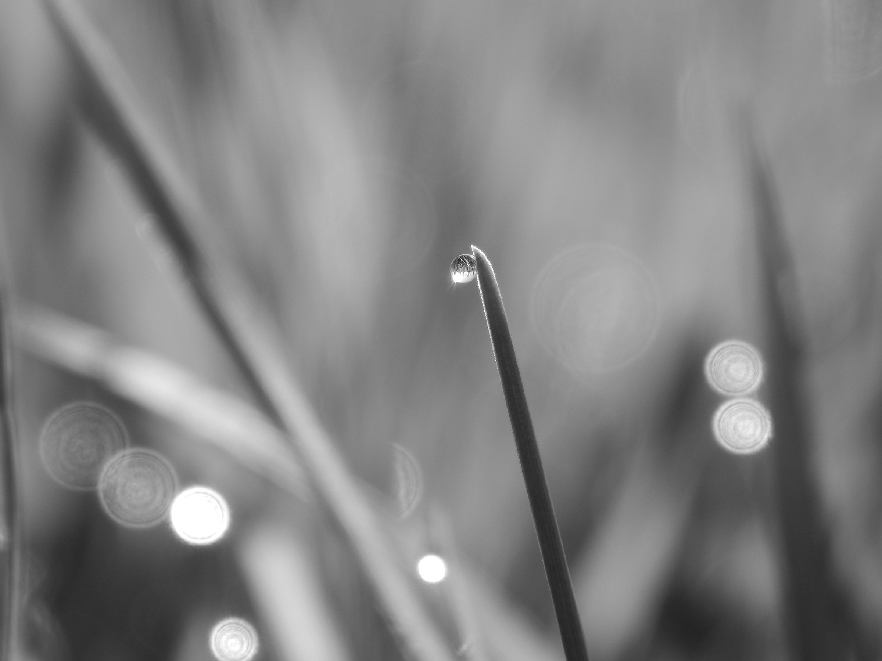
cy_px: 330
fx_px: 4077
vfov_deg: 9.3
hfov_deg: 12.3
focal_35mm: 160
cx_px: 441
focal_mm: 28.7
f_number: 5.1
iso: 125
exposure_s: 1/400
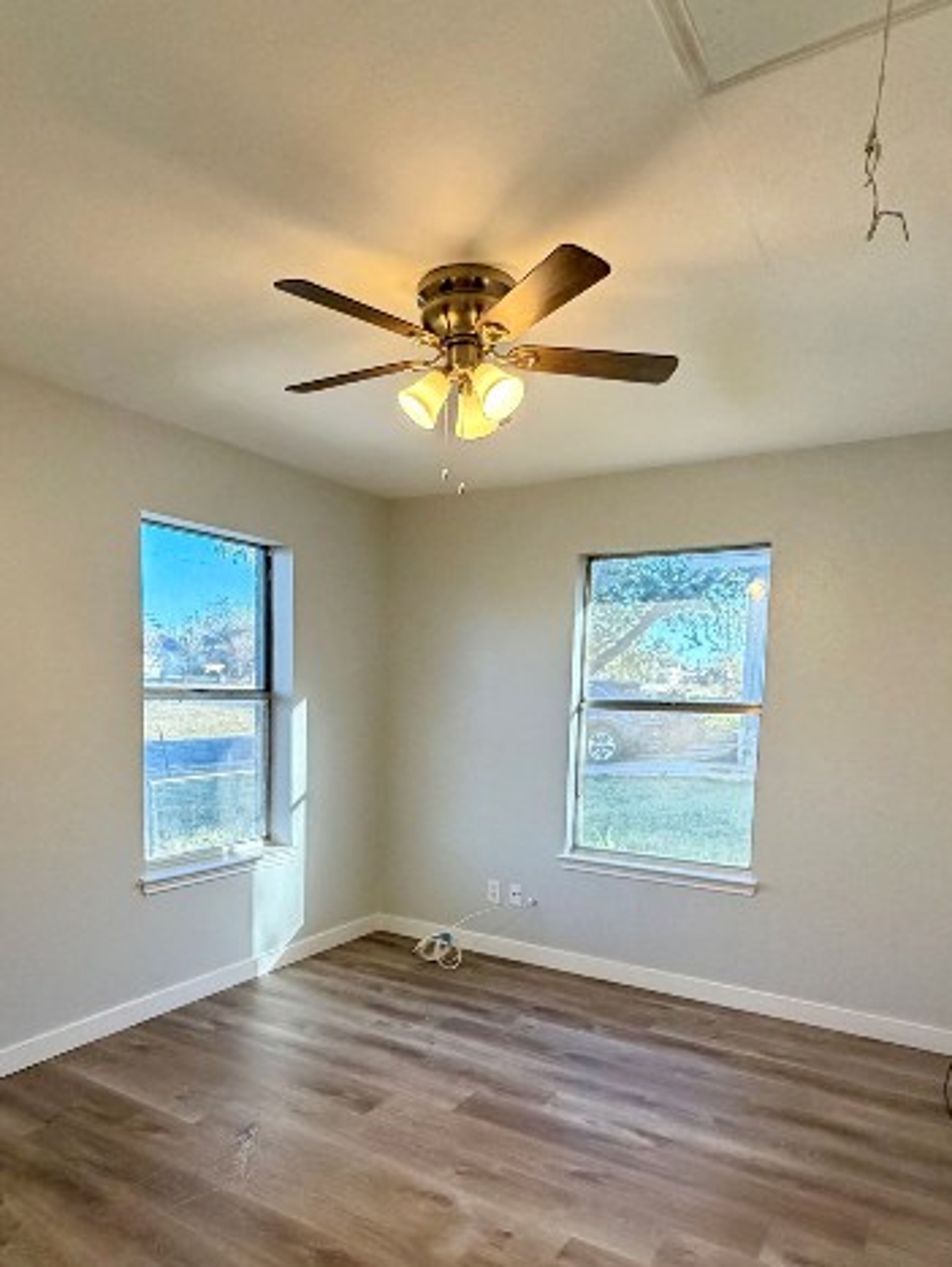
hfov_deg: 58.7
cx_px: 412
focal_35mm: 23
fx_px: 842
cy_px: 781
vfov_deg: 72.8
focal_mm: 2.22
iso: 320
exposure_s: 1/120
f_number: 2.2
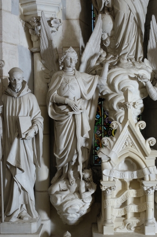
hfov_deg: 21.5
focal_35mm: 63
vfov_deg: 31.9
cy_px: 118
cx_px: 78
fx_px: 413
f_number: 14
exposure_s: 1/50
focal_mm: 42
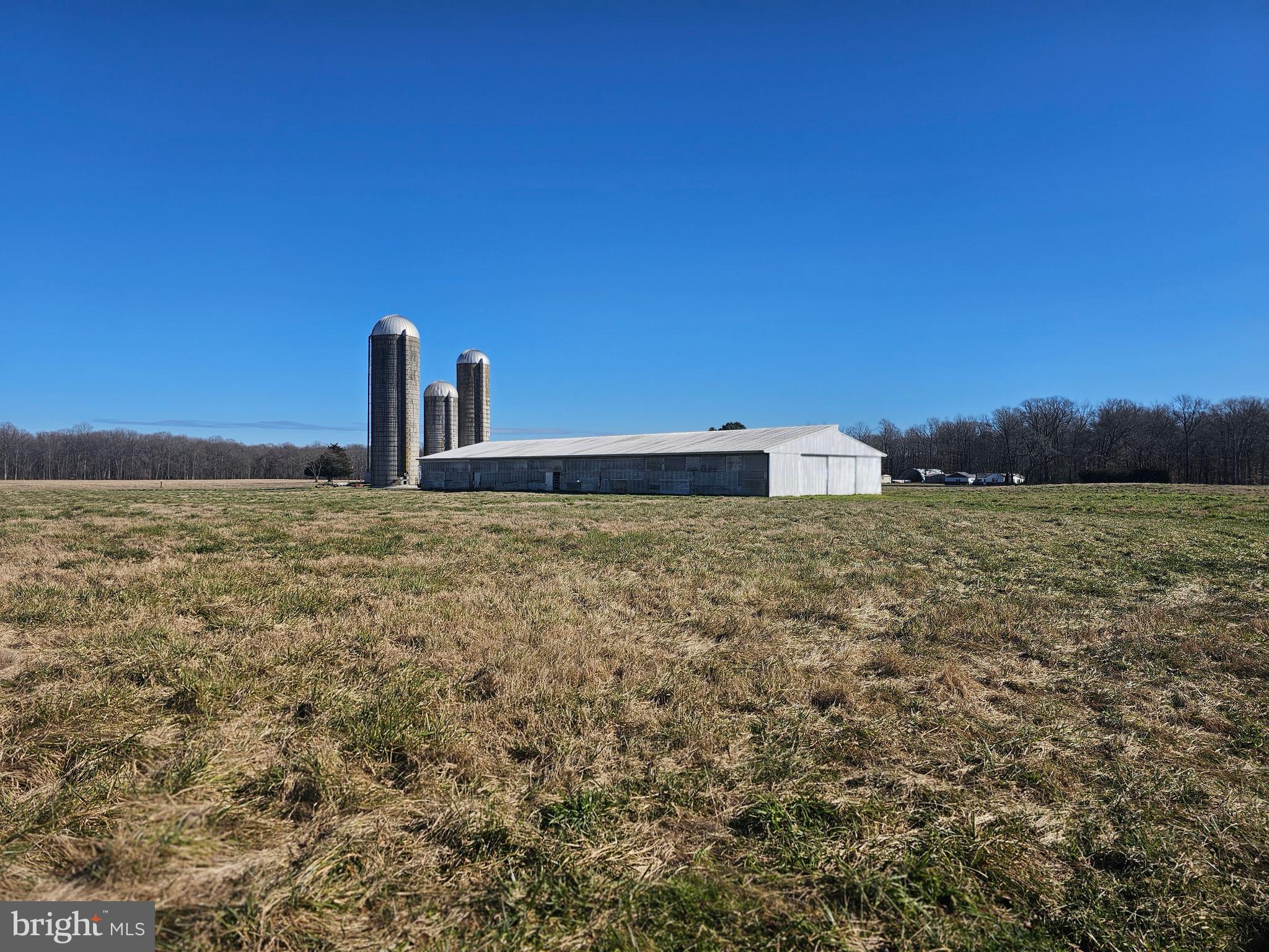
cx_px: 634
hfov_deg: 73.9
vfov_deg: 58.9
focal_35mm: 23
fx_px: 843
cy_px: 476
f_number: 1.7
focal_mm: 6.3
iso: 10
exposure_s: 1/1129
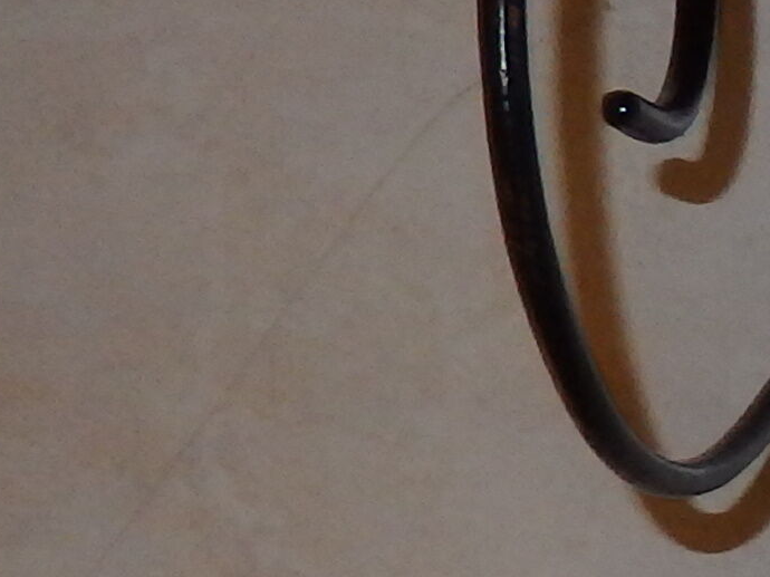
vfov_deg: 8.8
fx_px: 3713
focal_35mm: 167
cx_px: 2377
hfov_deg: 9.2
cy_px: 559
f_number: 3
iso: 250
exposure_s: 1/30
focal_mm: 4.5
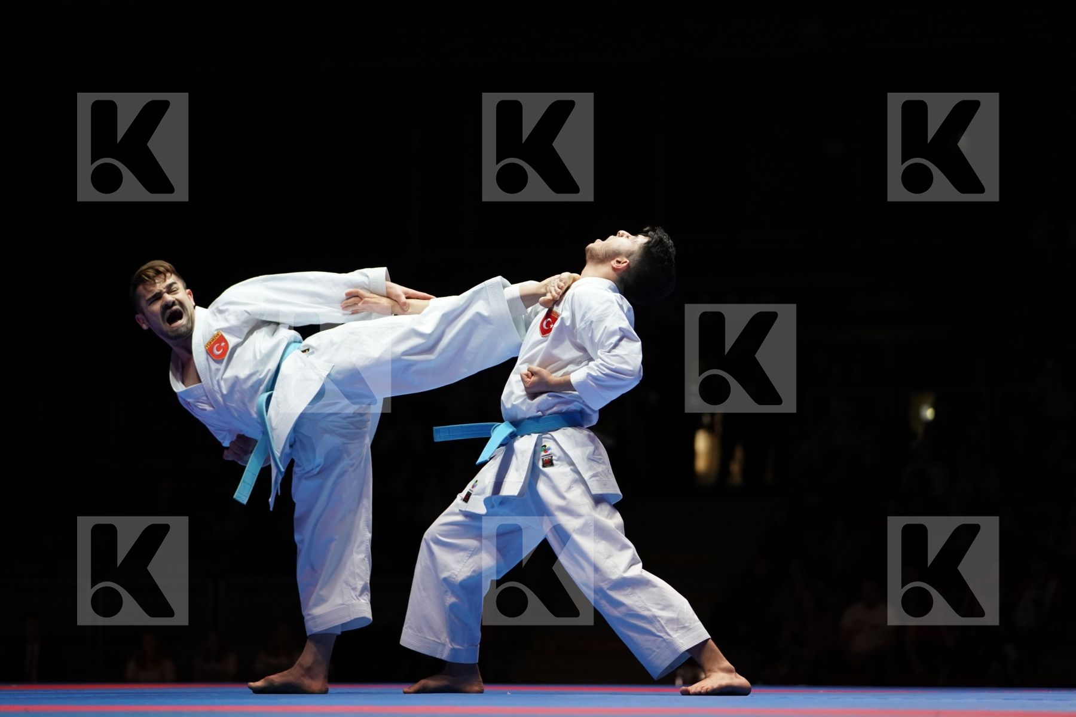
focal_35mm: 113
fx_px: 3377
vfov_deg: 12.1
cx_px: 538
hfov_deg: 18.1
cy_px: 358
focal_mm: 113
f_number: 2.8
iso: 2000
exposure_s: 1/500
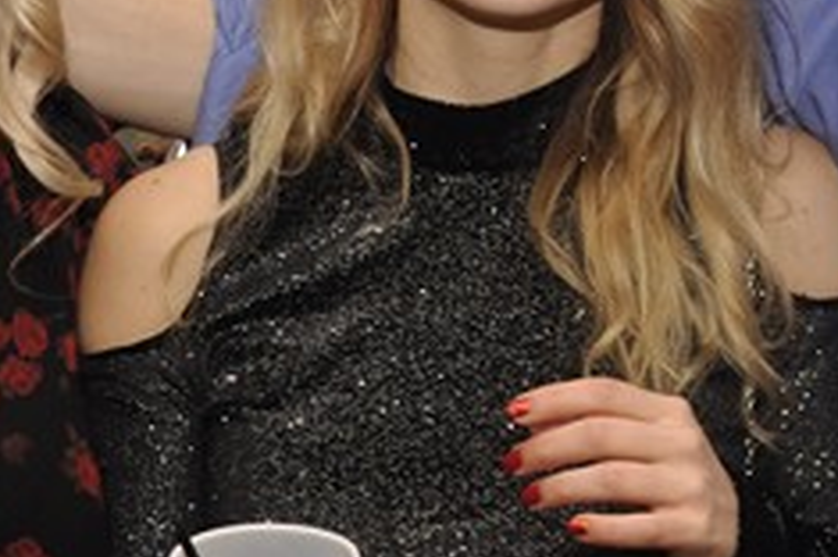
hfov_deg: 14.9
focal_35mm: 134
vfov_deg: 10.2
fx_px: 3118
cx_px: 945
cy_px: 186
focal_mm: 21
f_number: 5
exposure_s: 1/60
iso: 400
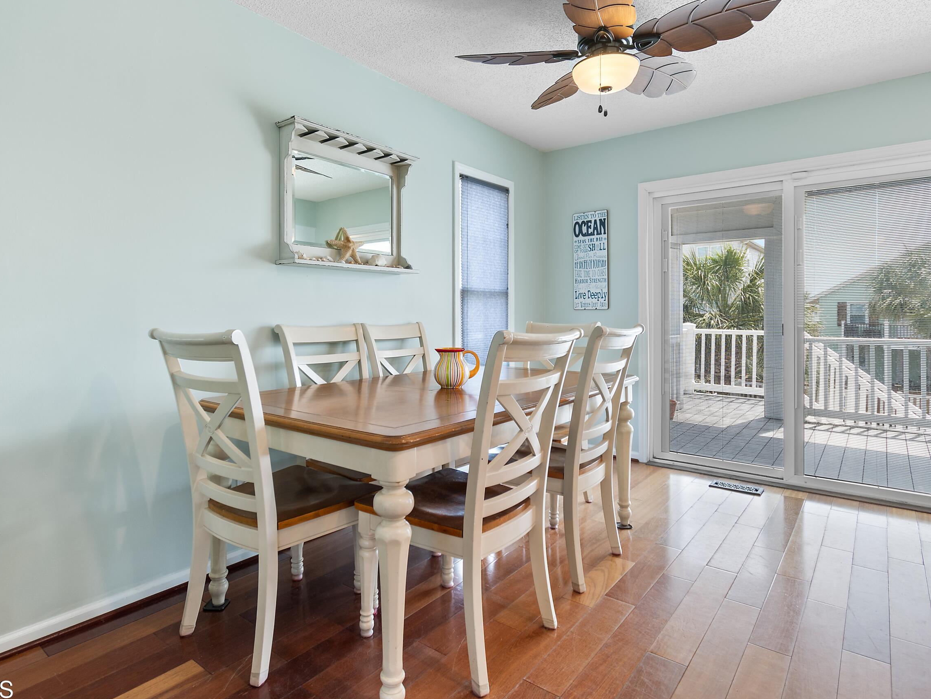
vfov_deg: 68.5
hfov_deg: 84.6
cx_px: 452
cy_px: 318
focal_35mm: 19
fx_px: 511
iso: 100
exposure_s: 1/8
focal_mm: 10
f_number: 4.5
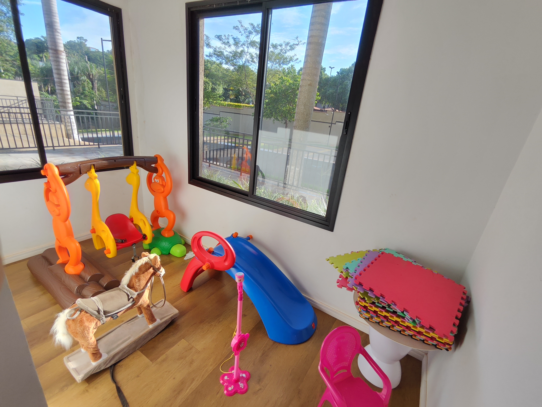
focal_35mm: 16
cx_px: 271
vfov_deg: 78.2
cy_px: 204
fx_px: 251
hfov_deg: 94.5
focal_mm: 1.65
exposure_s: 1/365
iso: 50
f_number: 2.2
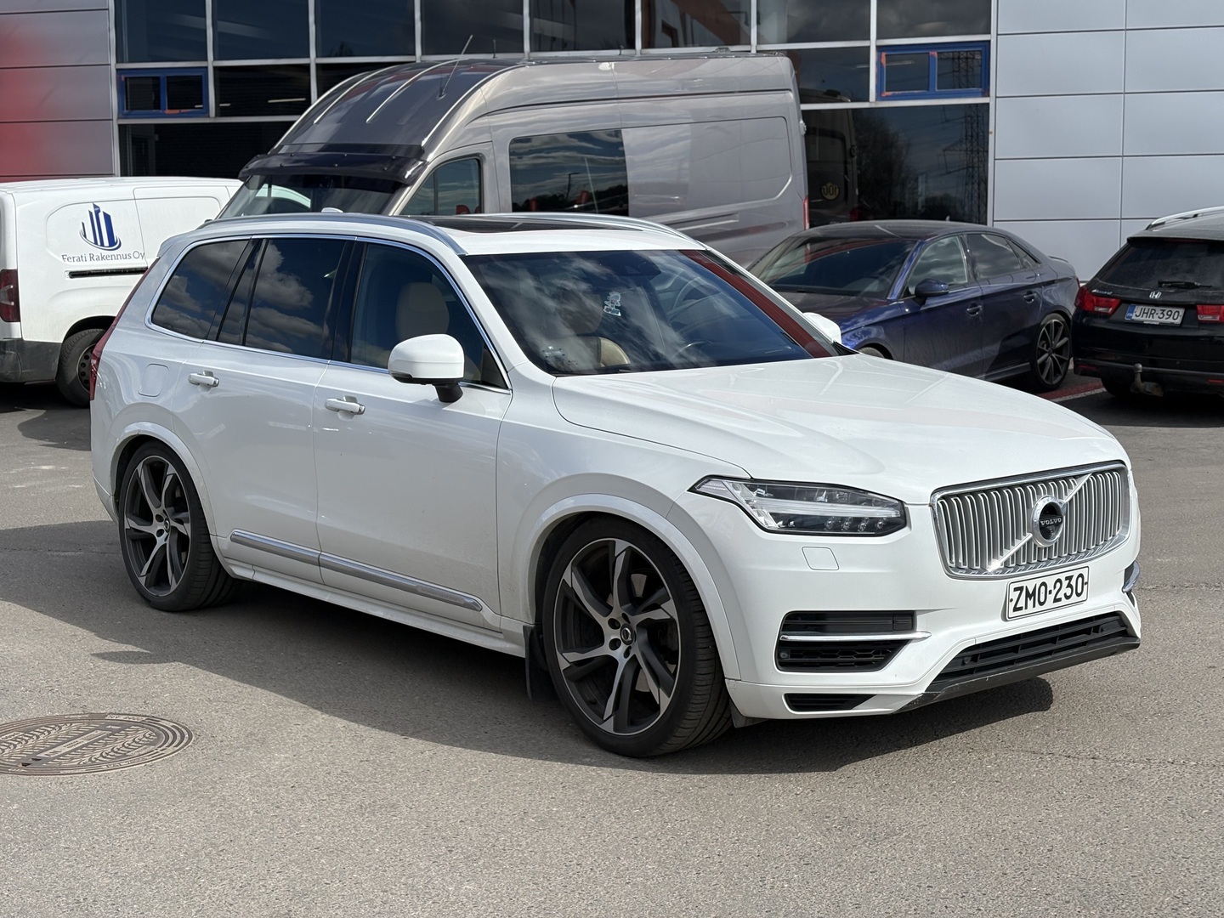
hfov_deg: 36.8
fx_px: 1839
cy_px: 459
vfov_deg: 28.0
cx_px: 612
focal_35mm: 52
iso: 40
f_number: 1.6
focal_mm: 5.96
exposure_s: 1/3831
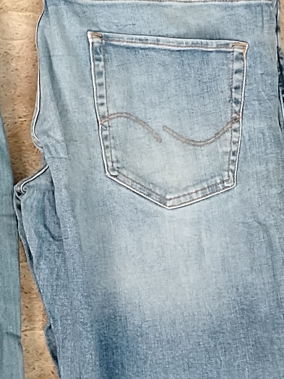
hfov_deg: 13.6
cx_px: -119
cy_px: 13
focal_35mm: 103
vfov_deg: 18.6
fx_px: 1127
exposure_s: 1/100
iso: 2053
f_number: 1.75
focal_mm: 5.25
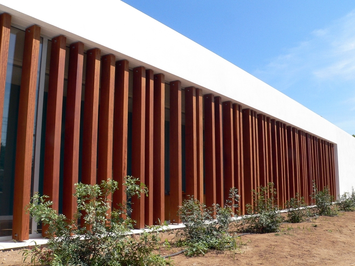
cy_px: 133
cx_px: 178
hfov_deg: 51.4
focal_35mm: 36
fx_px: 369
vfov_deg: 39.7
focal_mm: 6
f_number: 8
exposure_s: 1/200
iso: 100
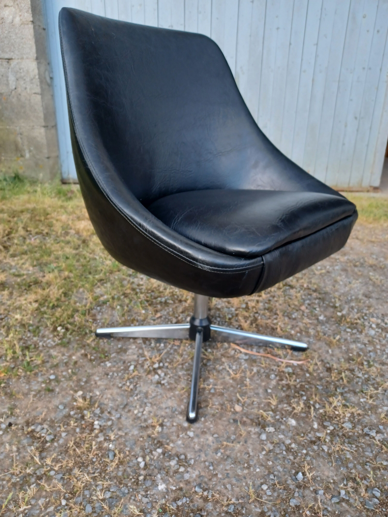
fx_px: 374
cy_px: 258
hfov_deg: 54.9
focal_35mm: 25
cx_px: 194
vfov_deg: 69.4
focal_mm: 4.6
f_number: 1.8
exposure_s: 1/49
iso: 160
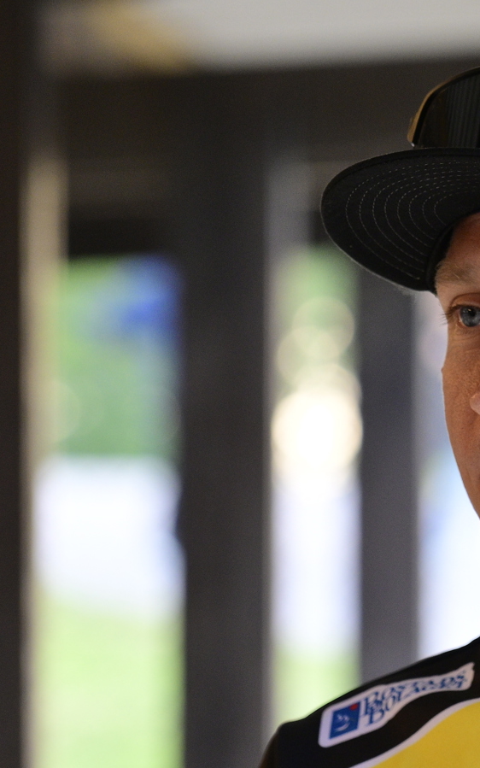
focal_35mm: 185
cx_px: 547
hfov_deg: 7.1
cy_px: 383
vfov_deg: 11.3
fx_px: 3872
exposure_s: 1/200
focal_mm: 120
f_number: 4
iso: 800
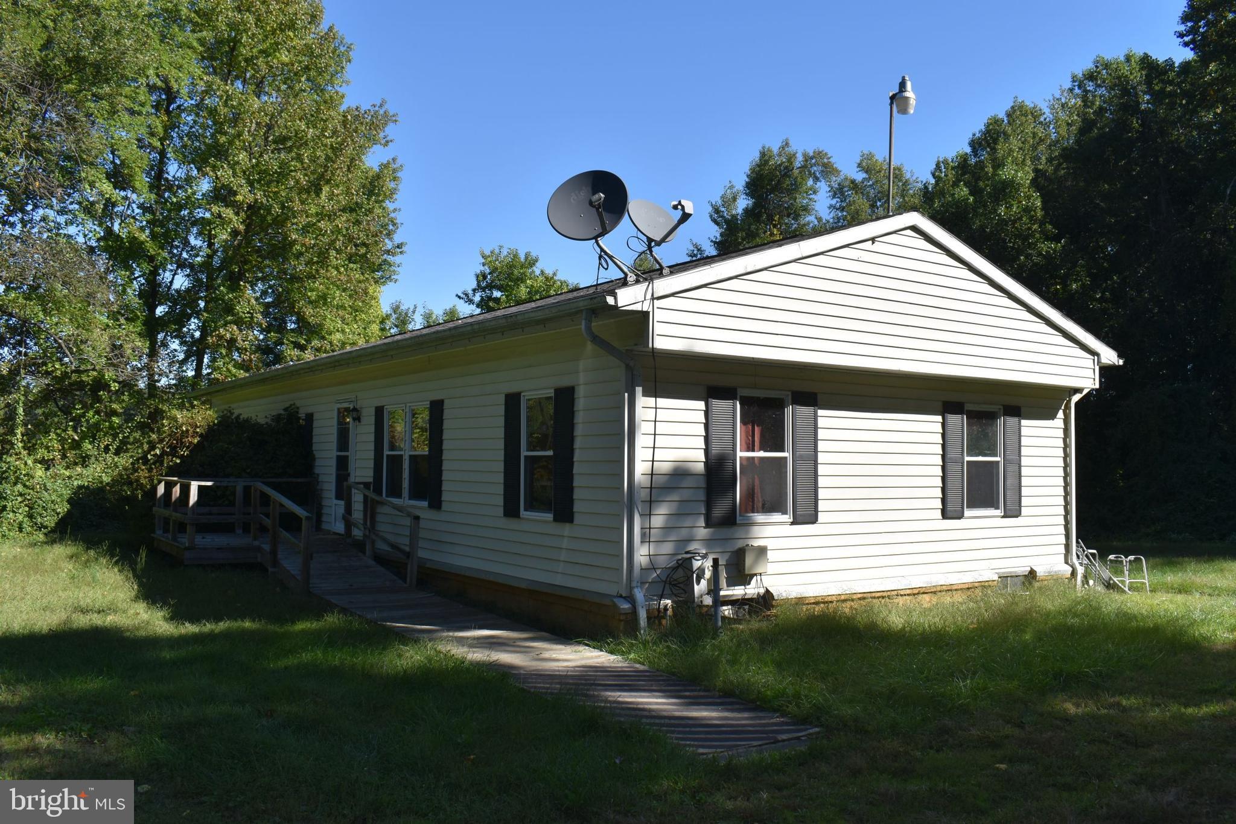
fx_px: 1030
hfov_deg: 61.9
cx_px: 618
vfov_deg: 43.6
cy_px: 412
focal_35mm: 30
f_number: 9
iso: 100
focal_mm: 20
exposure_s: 1/200
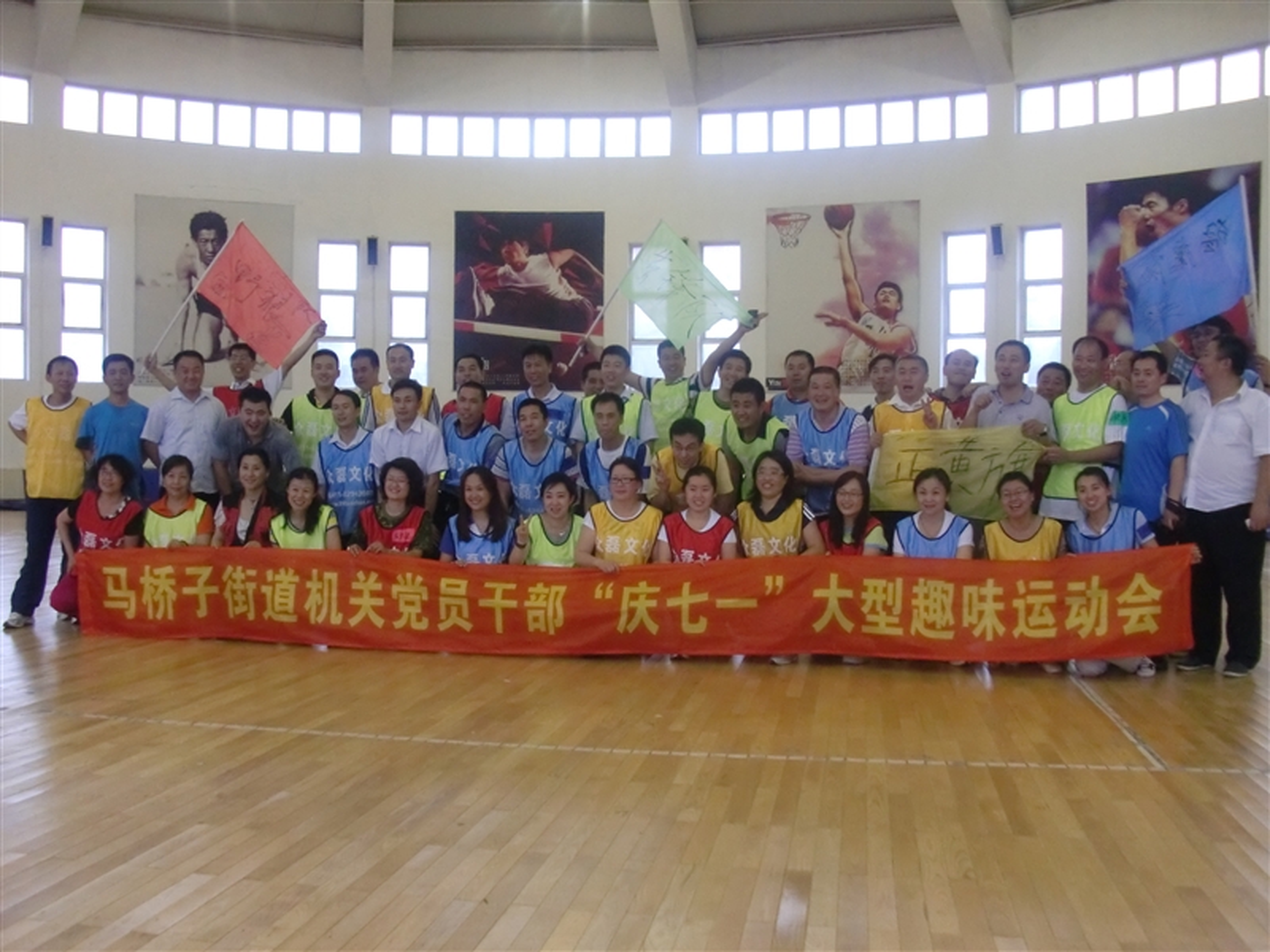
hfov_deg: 51.4
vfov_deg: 39.7
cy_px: 476
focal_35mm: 36
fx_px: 1321
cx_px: 635
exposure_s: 1/60
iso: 400
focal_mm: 6.3
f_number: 2.8
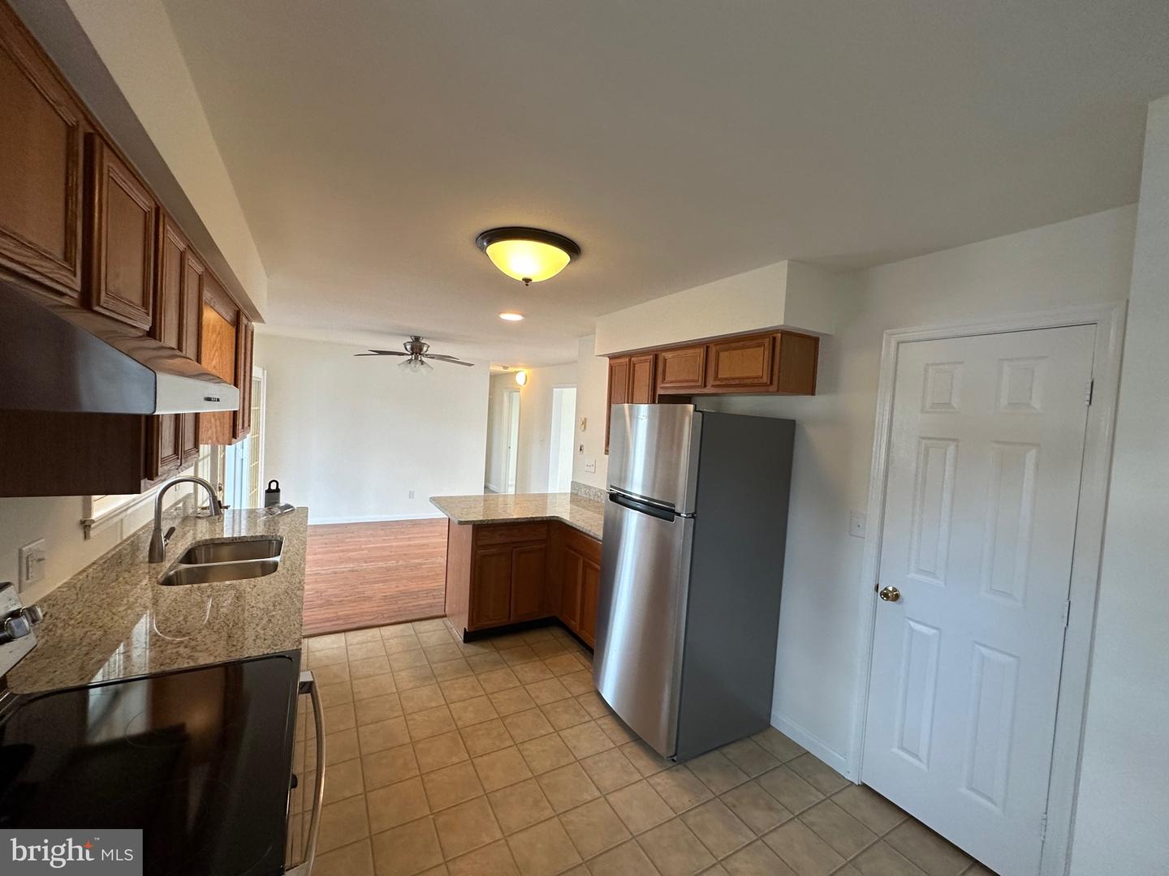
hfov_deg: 102.1
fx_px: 473
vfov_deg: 85.7
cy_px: 438
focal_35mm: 14
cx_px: 584
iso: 160
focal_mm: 2.22
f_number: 2.2
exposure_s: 1/120
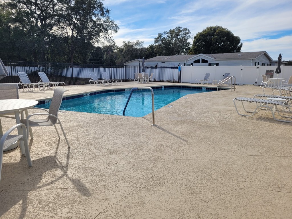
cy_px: 110
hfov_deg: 67.3
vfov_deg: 53.1
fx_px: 219
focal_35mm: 26
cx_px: 146
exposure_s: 1/3143
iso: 40
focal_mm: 5.4
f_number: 1.8
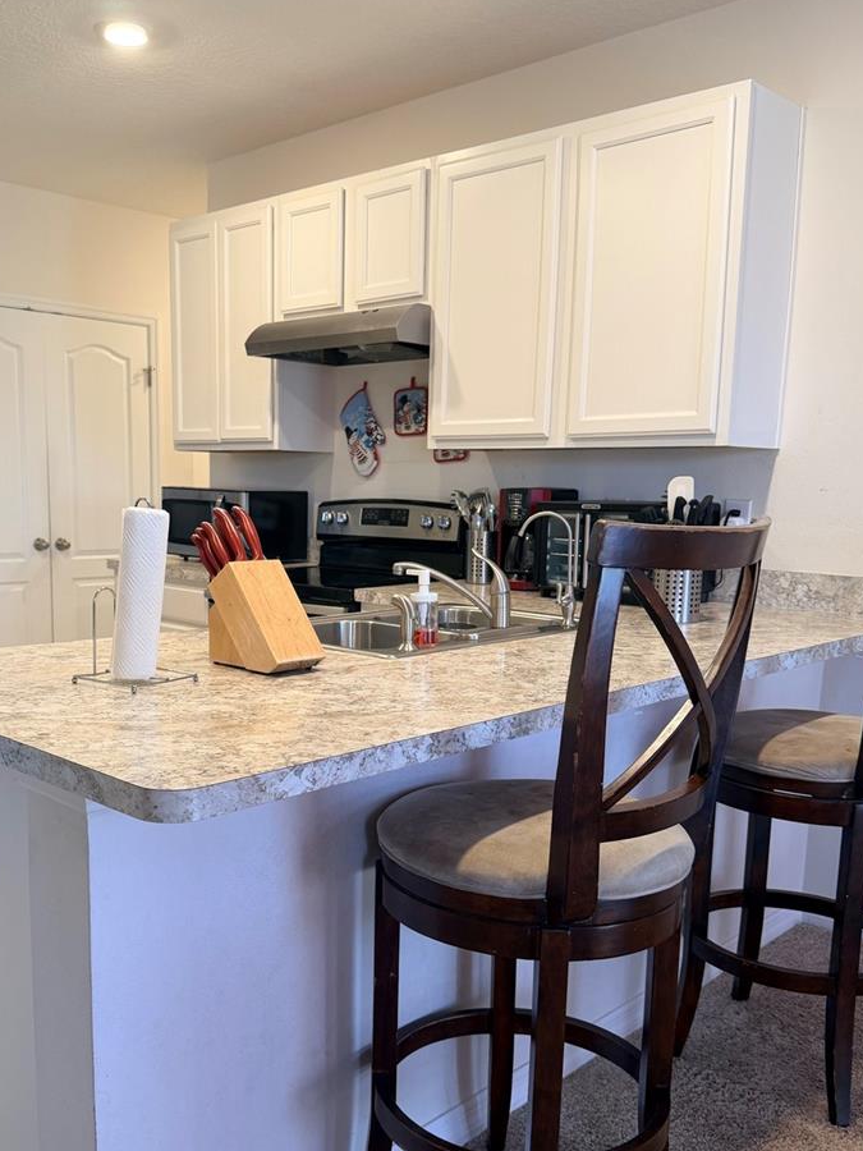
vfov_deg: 56.6
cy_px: 650
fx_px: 1064
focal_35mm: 32
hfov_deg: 44.0
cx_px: 371
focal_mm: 6.76
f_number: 1.78
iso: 125
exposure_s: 1/60
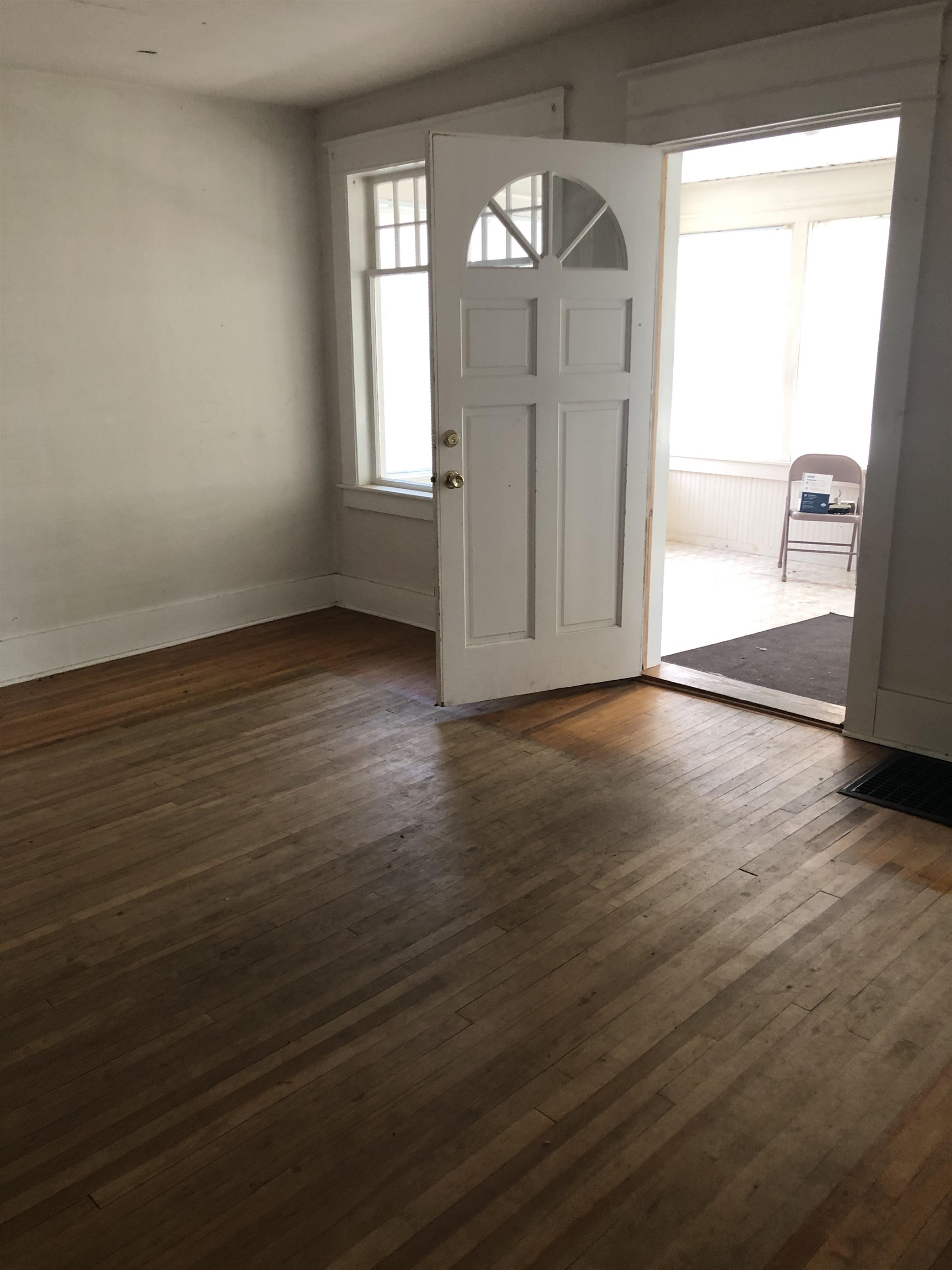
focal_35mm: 28
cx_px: 476
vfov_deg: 63.4
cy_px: 635
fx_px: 1027
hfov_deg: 49.7
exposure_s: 1/17
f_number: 1.8
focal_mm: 4
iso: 40
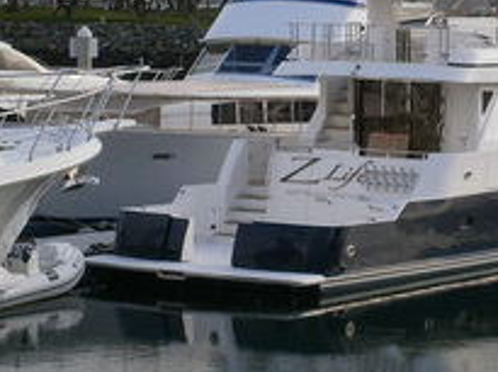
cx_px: 384
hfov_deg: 13.2
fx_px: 2140
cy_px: 135
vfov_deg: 9.9
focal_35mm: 149
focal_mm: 15.4
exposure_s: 1/250
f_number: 4.9
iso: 80
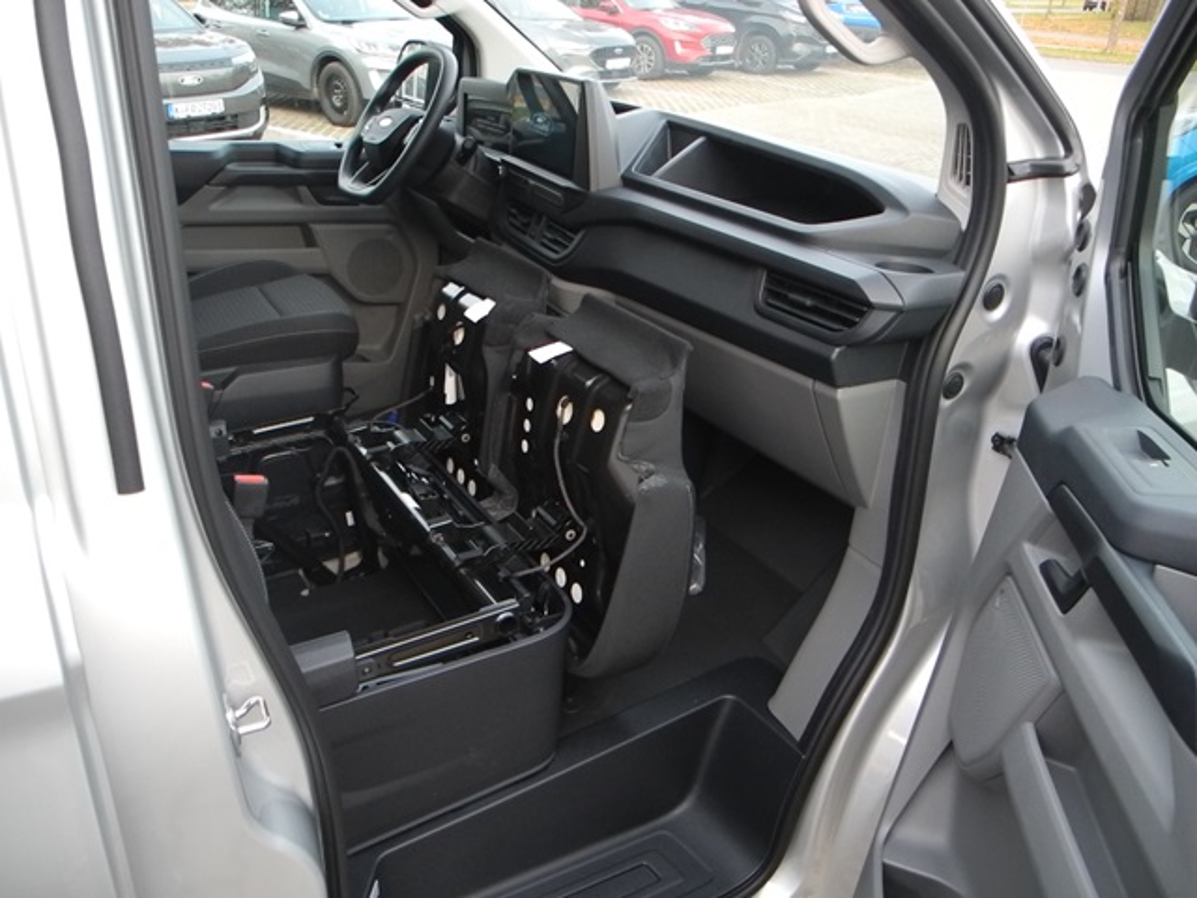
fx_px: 968
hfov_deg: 63.4
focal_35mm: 28
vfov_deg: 49.7
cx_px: 598
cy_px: 449
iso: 400
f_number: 2.8
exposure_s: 1/60
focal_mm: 6
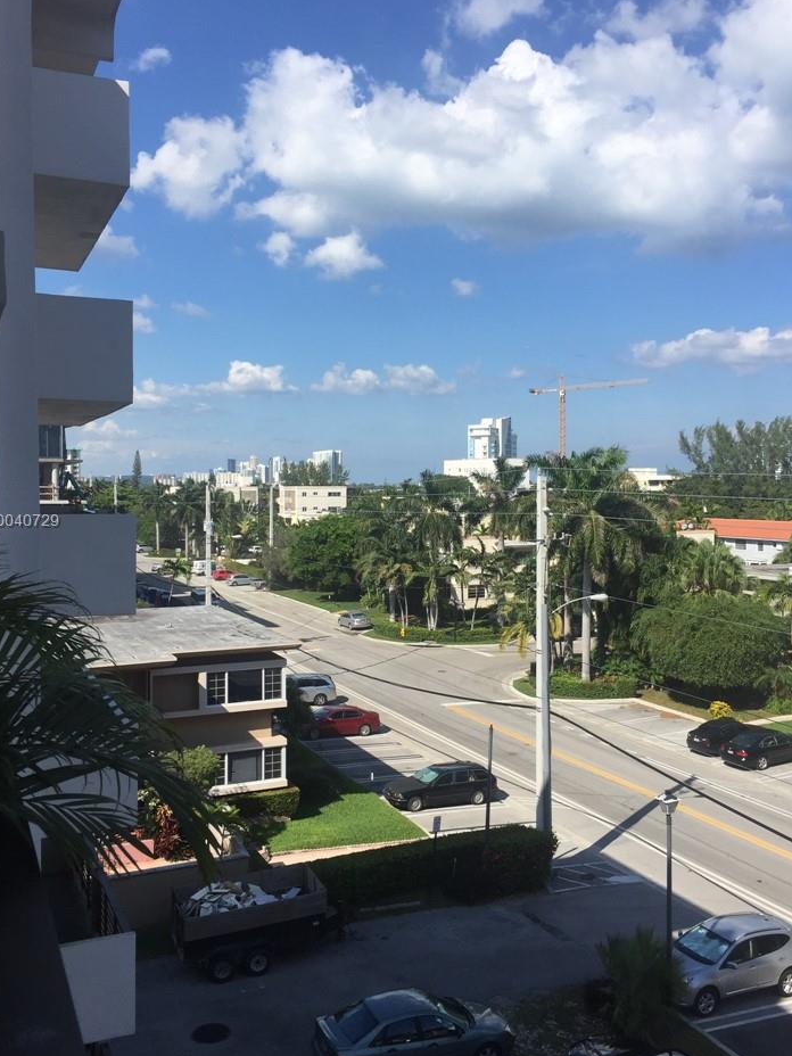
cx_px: 411
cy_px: 522
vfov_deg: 56.8
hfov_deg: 44.2
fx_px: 976
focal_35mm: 32
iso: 32
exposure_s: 1/2475
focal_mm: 4.15
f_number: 2.2
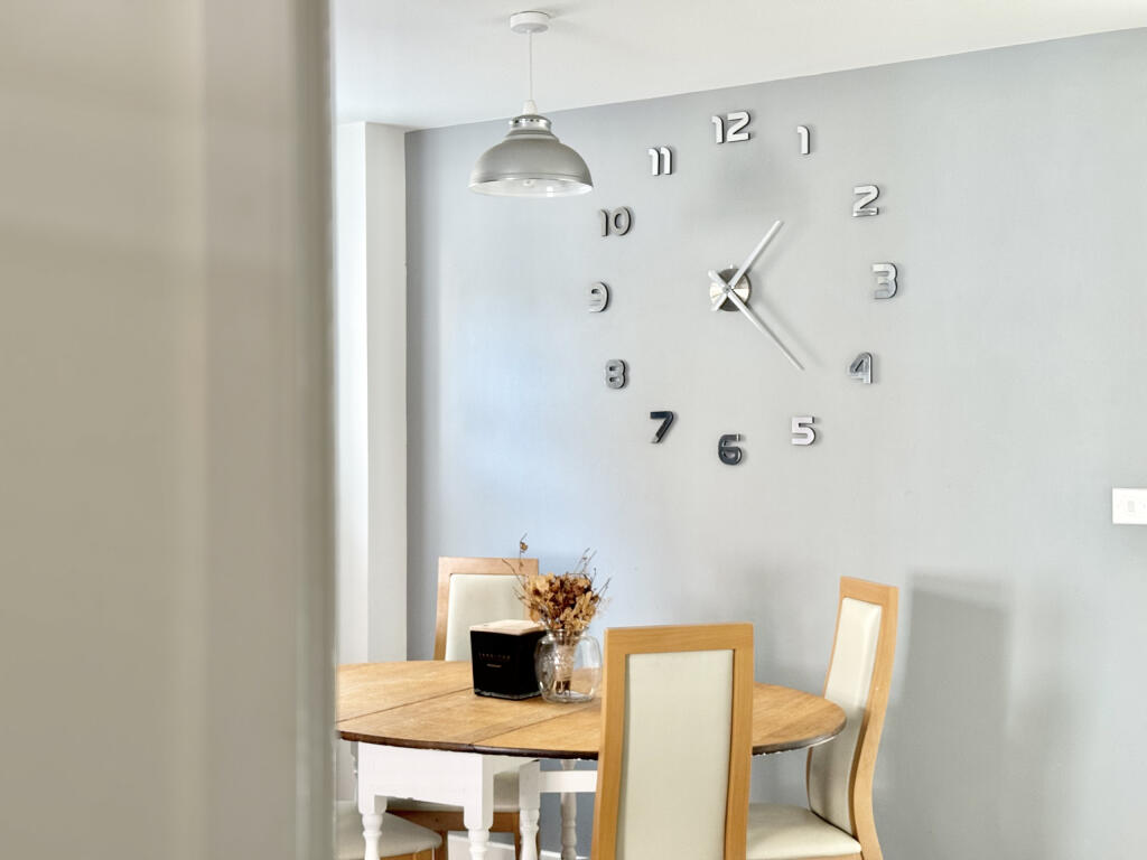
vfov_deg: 30.3
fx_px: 1590
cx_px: 574
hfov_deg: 39.7
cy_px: 430
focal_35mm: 48
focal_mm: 6.76
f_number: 1.78
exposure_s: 1/60
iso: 100
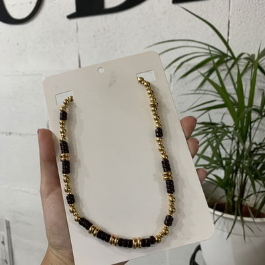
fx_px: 268
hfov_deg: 52.5
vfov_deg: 52.4
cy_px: 149
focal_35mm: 31
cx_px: 132
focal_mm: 4.25
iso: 100
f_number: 1.8
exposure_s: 1/50
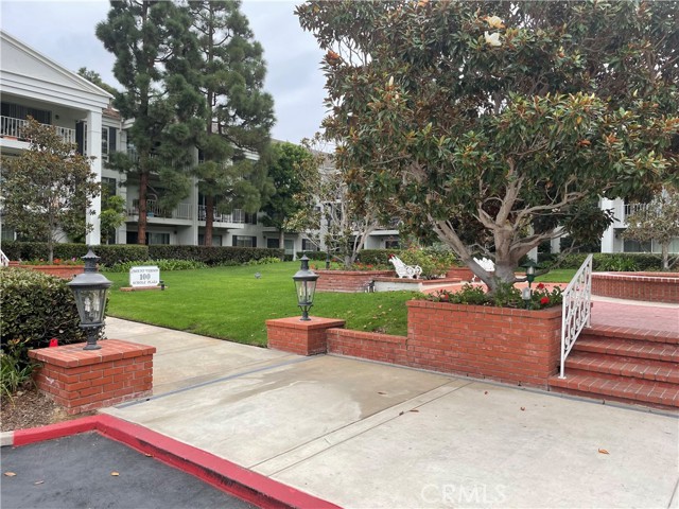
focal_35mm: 26
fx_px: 510
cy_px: 254
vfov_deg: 53.1
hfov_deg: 67.3
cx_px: 340
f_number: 1.6
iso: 32
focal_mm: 4.2
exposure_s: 1/824
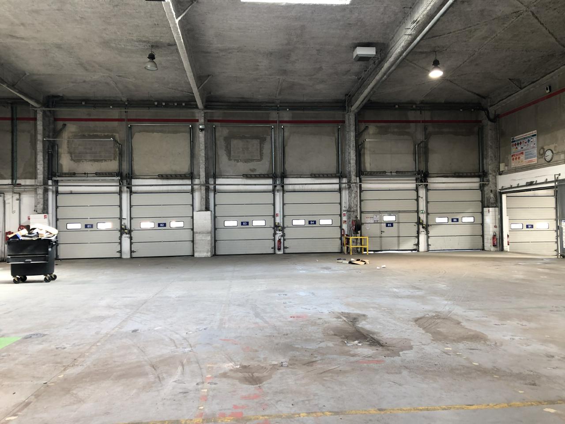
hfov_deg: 63.4
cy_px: 212
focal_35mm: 28
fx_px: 457
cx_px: 282
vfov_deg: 49.7
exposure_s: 1/20
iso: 40
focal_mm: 3.99
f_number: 1.8
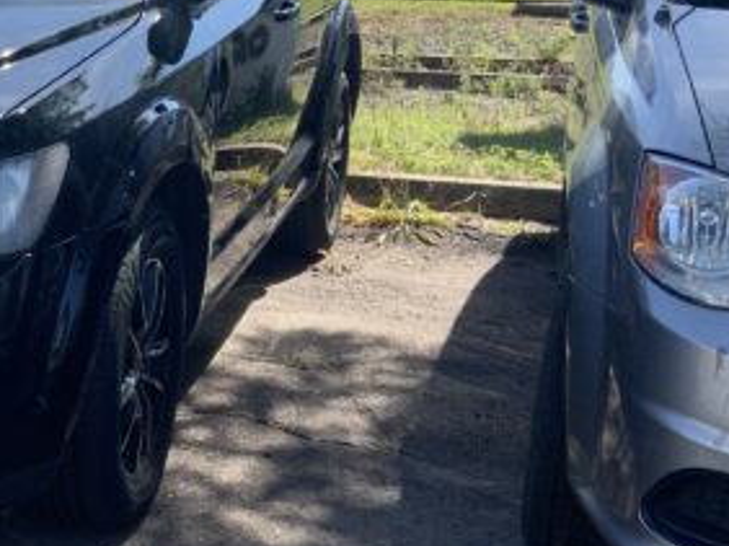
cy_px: 207
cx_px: -132
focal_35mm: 79
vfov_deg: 18.6
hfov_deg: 22.8
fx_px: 1662
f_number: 1.8
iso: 16
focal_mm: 3
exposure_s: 1/962
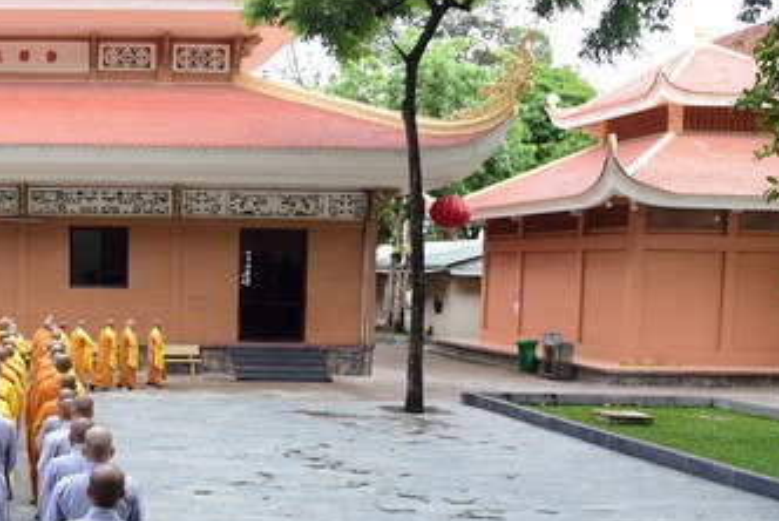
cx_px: 31
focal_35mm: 47
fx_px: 1018
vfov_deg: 28.6
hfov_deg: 38.0
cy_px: 329
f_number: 6.3
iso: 320
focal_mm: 24
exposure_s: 1/100
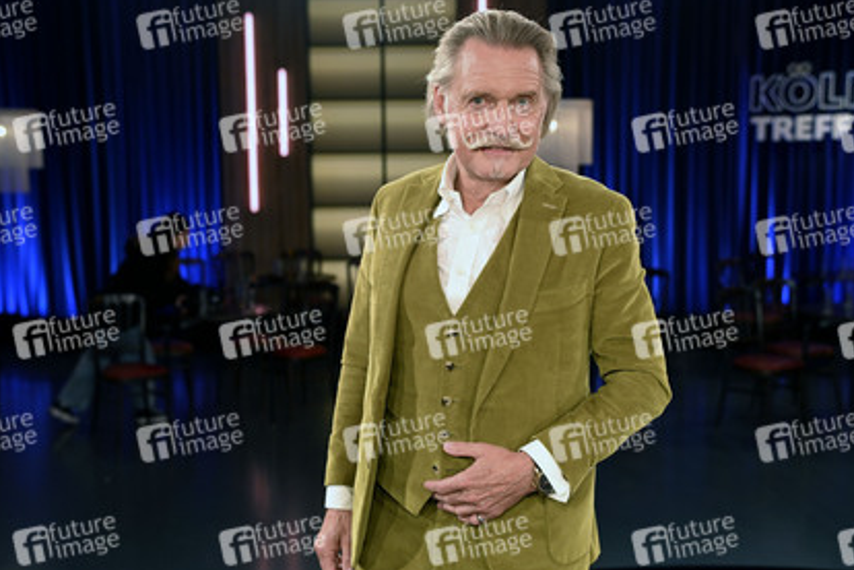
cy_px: 283
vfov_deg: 27.5
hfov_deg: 40.3
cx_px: 424
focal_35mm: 49
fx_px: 1162
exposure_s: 1/125
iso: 2000
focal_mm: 45
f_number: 3.5
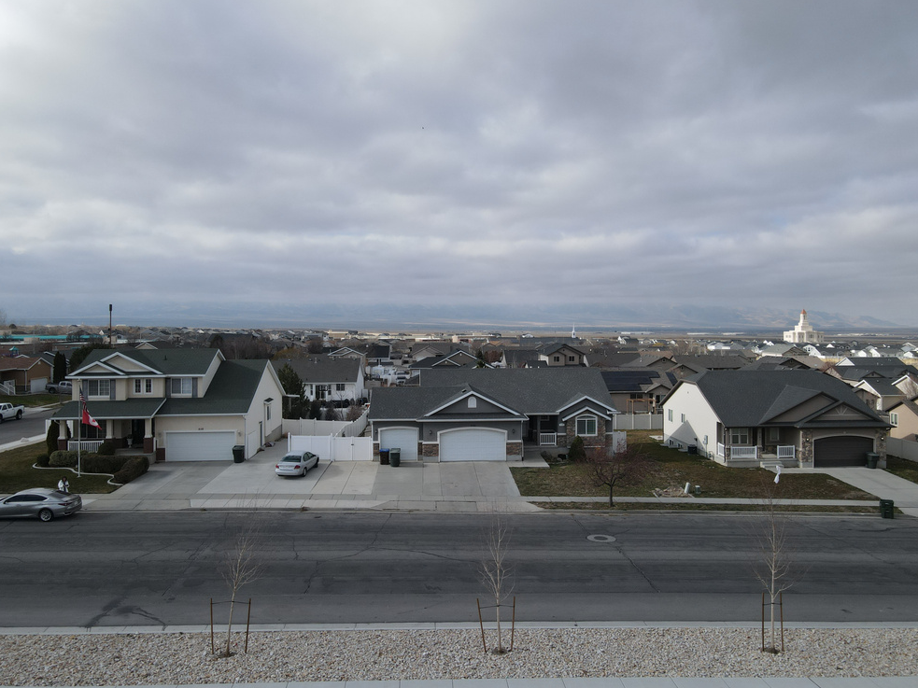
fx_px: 663
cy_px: 331
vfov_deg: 54.9
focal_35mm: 25
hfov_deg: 69.4
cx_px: 468
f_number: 2.8
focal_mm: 4.5
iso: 100
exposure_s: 1/800
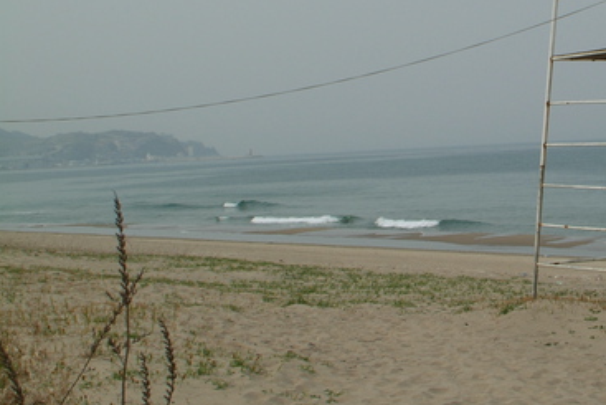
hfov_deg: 24.4
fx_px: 1347
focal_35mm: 80
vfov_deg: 17.1
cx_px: 575
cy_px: 159
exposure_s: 1/350
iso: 200
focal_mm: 28
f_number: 9.5
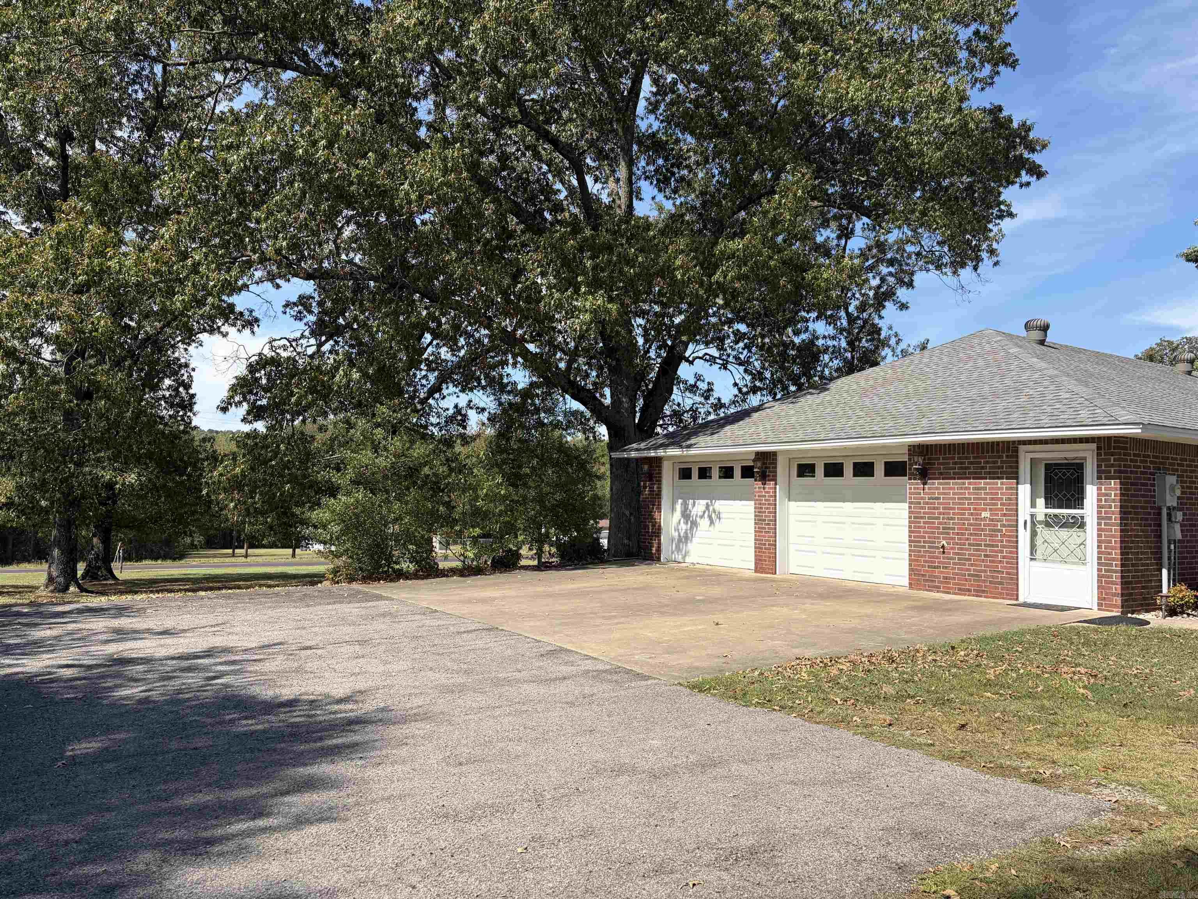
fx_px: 900
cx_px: 599
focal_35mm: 26
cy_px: 450
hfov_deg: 67.3
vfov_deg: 53.1
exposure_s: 1/2747
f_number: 1.6
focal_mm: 5.96
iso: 50
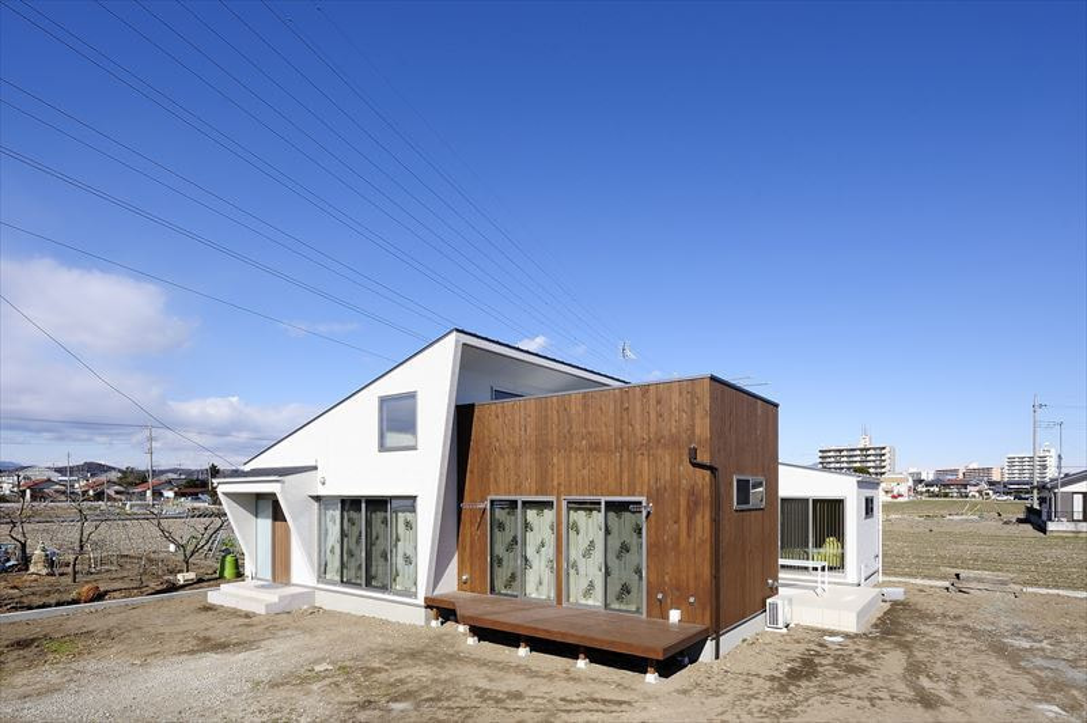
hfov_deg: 93.3
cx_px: 544
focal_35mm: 17
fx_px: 513
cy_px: 362
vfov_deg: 70.3
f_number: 11
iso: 200
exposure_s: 1/320
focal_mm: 17
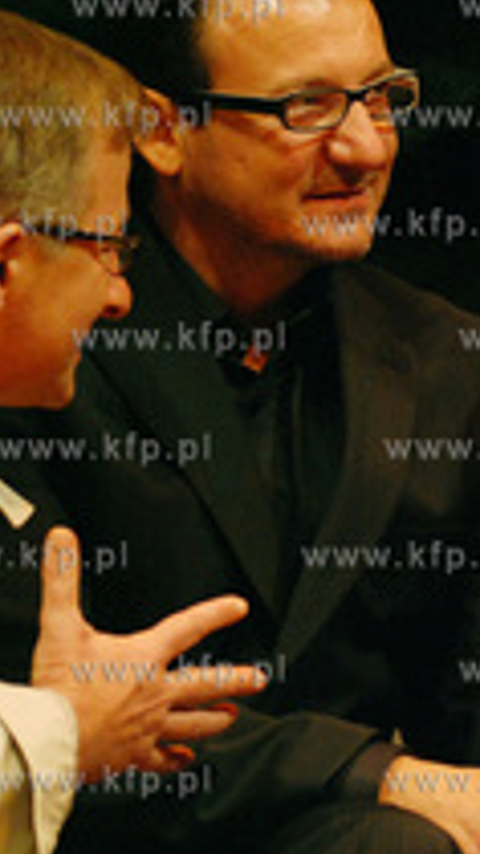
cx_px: 321
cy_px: 392
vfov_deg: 8.4
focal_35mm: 258
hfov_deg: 4.7
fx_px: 5842
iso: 1250
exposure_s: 1/125
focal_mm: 86
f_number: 2.8
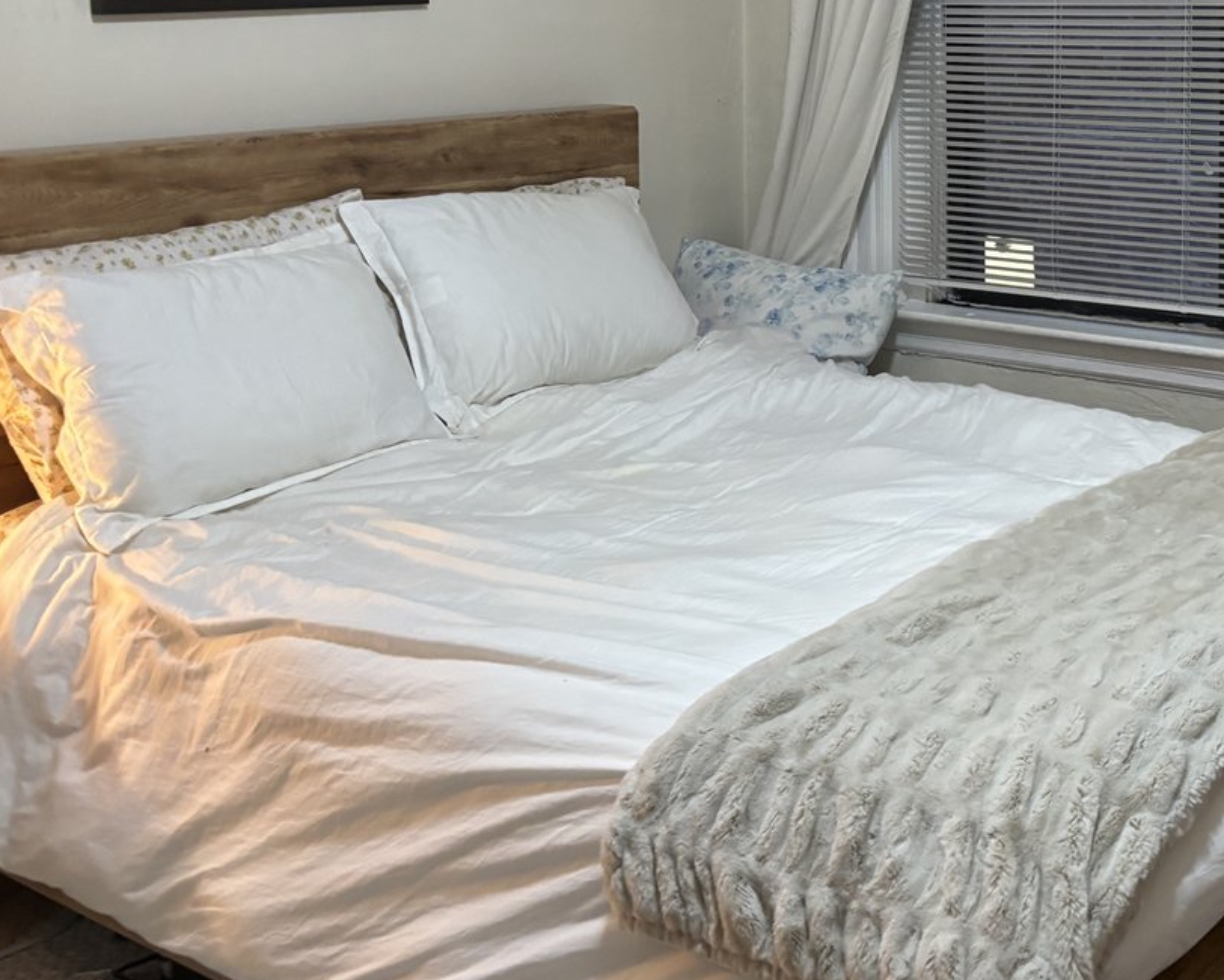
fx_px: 1812
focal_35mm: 50
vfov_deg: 29.4
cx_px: 1019
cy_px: 158
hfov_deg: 35.8
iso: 250
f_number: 1.6
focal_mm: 5.96
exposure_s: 1/60
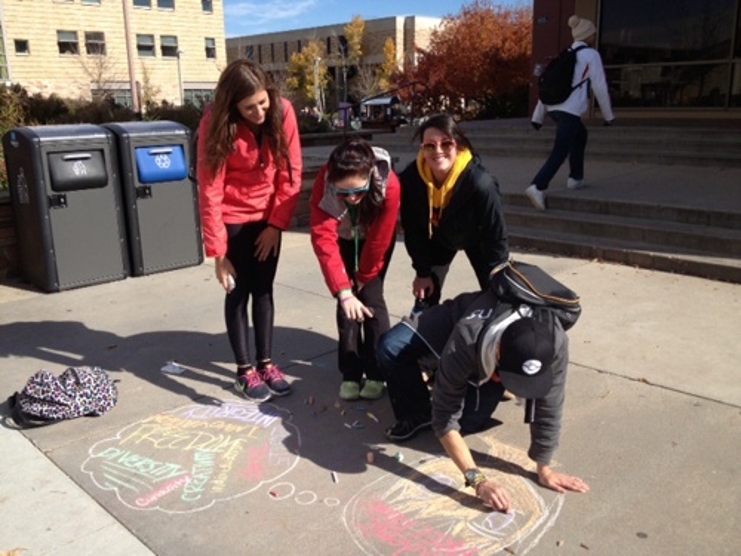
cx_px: 370
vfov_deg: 40.7
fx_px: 749
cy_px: 278
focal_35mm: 35
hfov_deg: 52.6
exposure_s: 1/1325
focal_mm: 4.28
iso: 50
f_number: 2.4
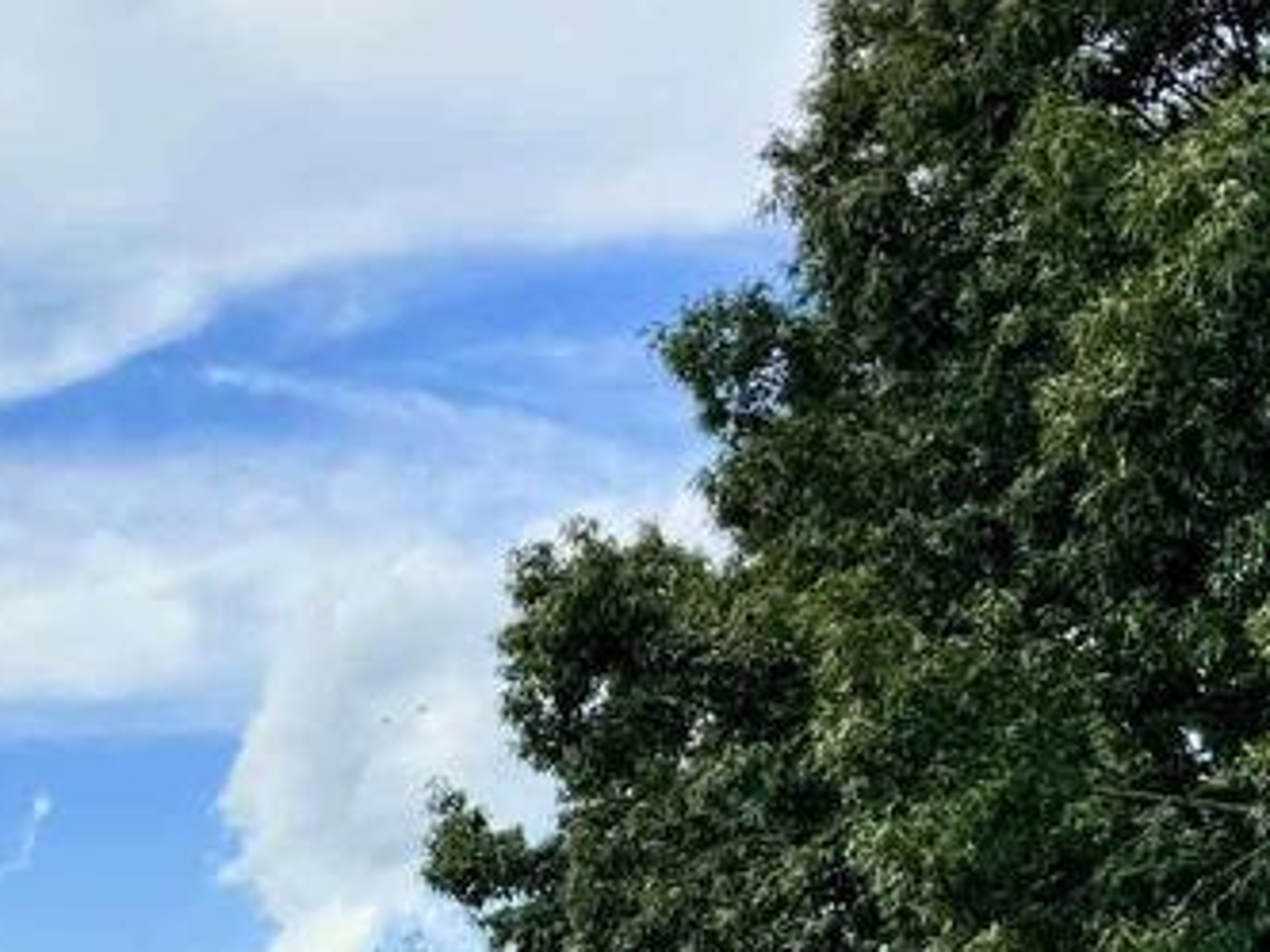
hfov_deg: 15.1
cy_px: 1564
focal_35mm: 104
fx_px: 3816
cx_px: -1312
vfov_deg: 13.2
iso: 80
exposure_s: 1/1456
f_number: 1.78
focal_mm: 6.76
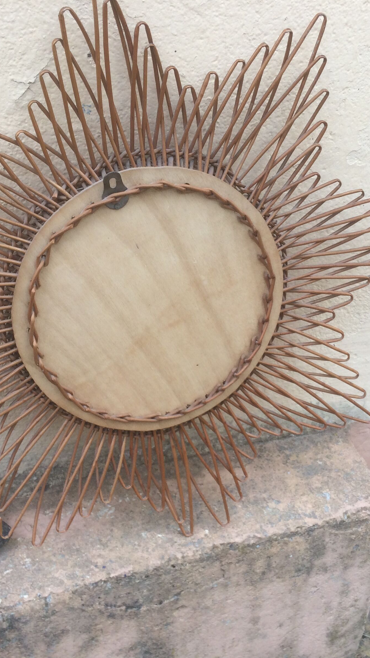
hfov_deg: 27.7
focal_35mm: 43
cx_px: 177
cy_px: 325
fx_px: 750
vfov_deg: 47.4
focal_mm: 4.15
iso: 32
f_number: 2.2
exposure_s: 1/366
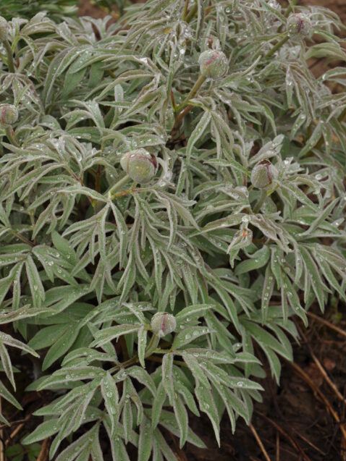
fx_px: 980
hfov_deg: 20.0
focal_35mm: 74
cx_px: 173
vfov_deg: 26.5
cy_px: 226
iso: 200
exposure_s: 1/125
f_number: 4.8
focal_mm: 45
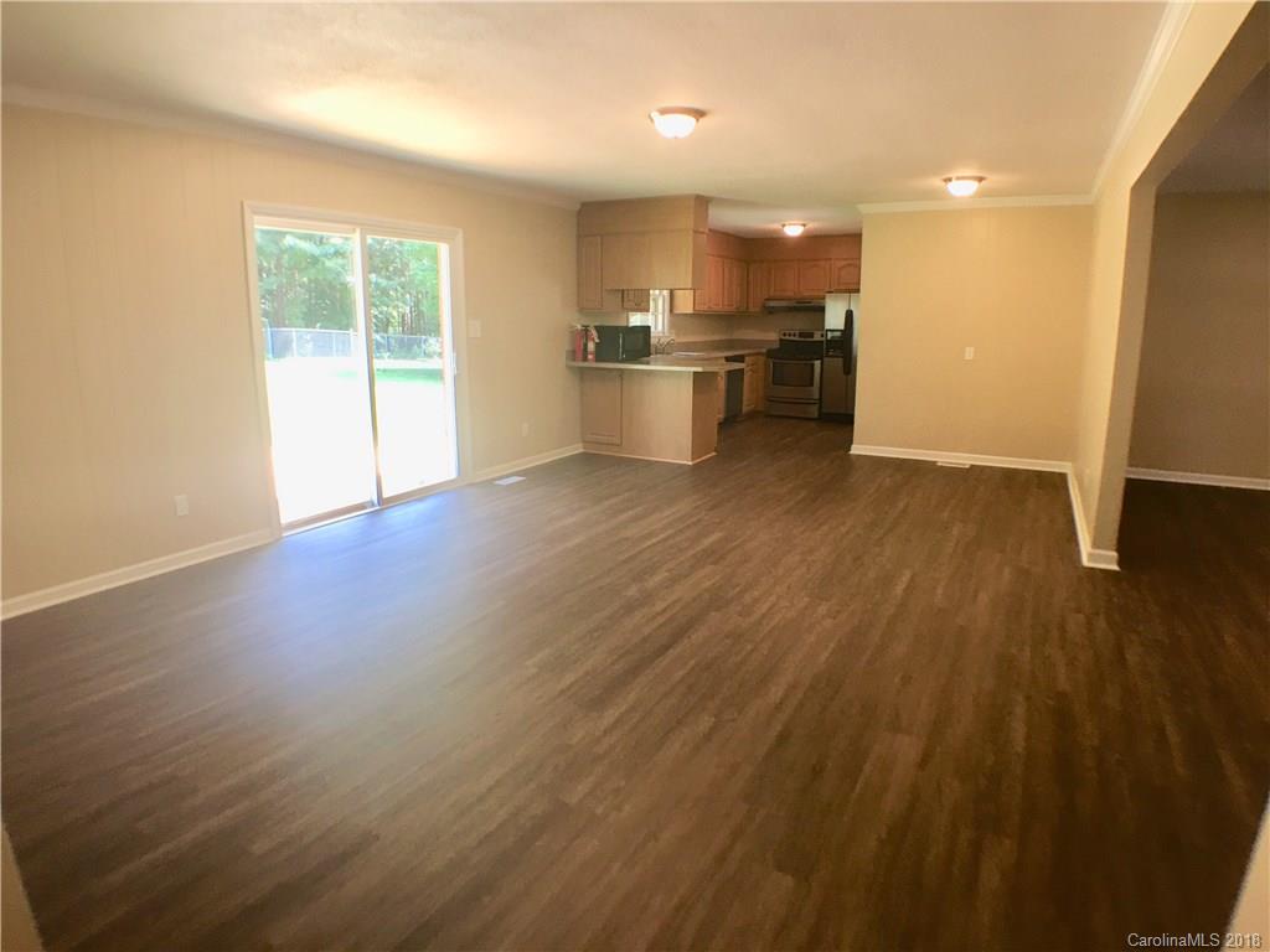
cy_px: 476
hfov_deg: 61.7
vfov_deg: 48.2
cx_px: 635
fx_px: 1064
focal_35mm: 29
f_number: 2.2
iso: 40
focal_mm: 4.15
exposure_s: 1/33
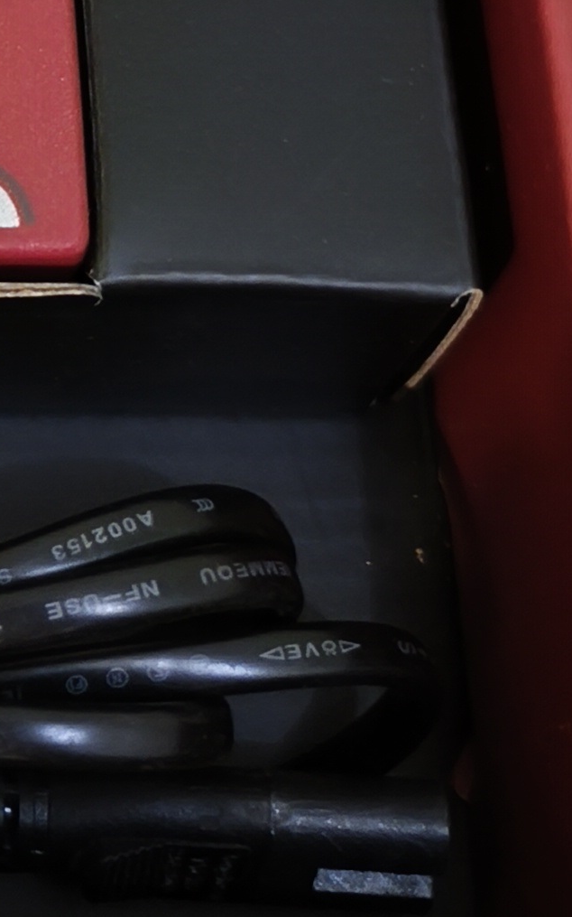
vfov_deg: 19.4
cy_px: -302
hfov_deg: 12.4
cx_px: -405
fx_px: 2445
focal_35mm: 98
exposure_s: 1/25
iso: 3200
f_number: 1.65
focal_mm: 6.14
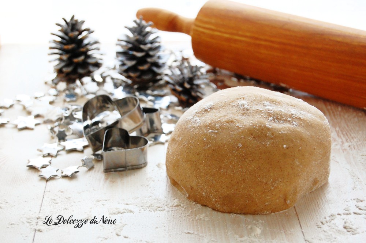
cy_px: 122
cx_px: 183
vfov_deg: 16.5
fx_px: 838
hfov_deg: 24.6
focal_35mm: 82
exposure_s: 1/60
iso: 800
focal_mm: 55
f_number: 5.6
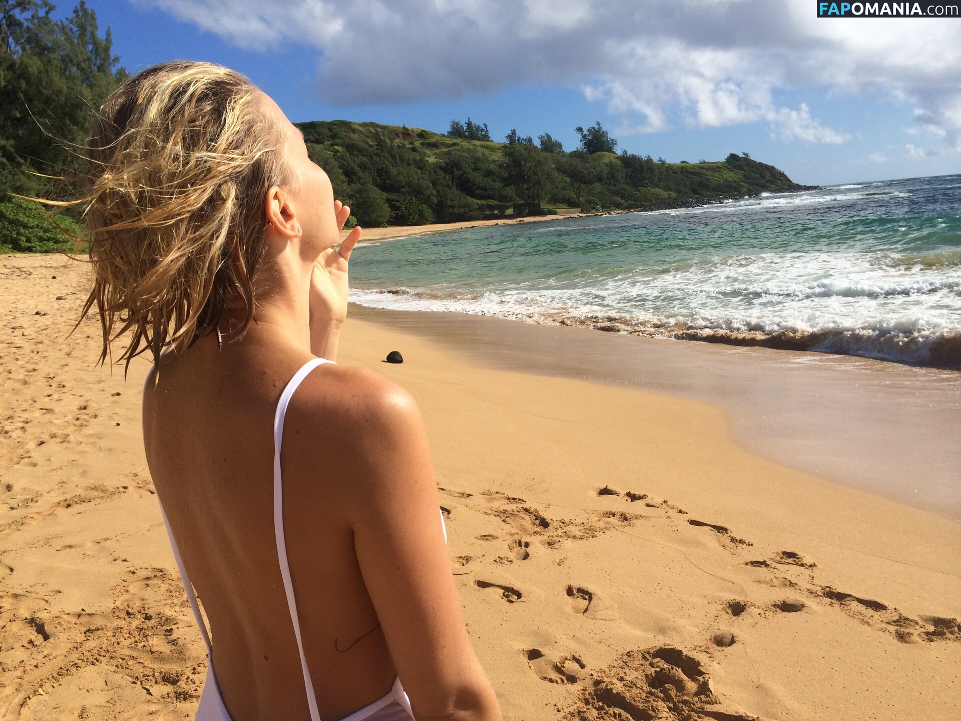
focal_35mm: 30
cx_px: 480
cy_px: 360
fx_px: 833
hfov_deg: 60.0
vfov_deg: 46.8
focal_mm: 4.12
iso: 32
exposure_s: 1/3731
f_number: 2.2
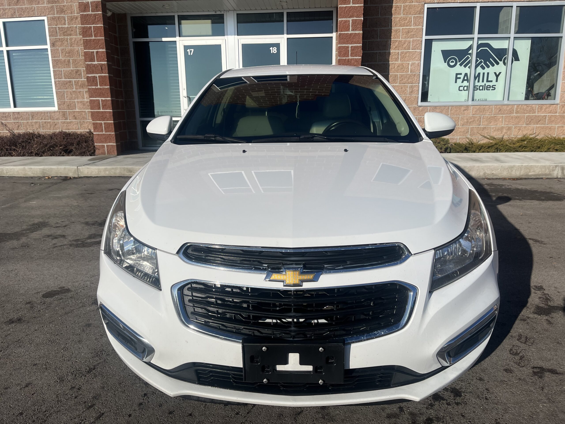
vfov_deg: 53.1
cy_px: 212
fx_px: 424
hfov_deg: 67.3
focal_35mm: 26
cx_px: 282
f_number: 1.6
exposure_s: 1/8403
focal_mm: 5.1
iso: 50
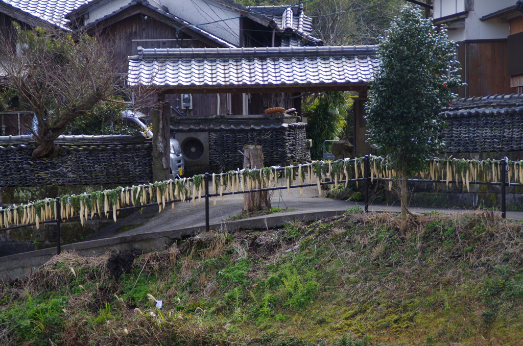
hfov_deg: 15.2
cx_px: 262
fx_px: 1957
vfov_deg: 10.1
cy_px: 173
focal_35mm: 135
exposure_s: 1/125
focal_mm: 90
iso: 100
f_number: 5.6
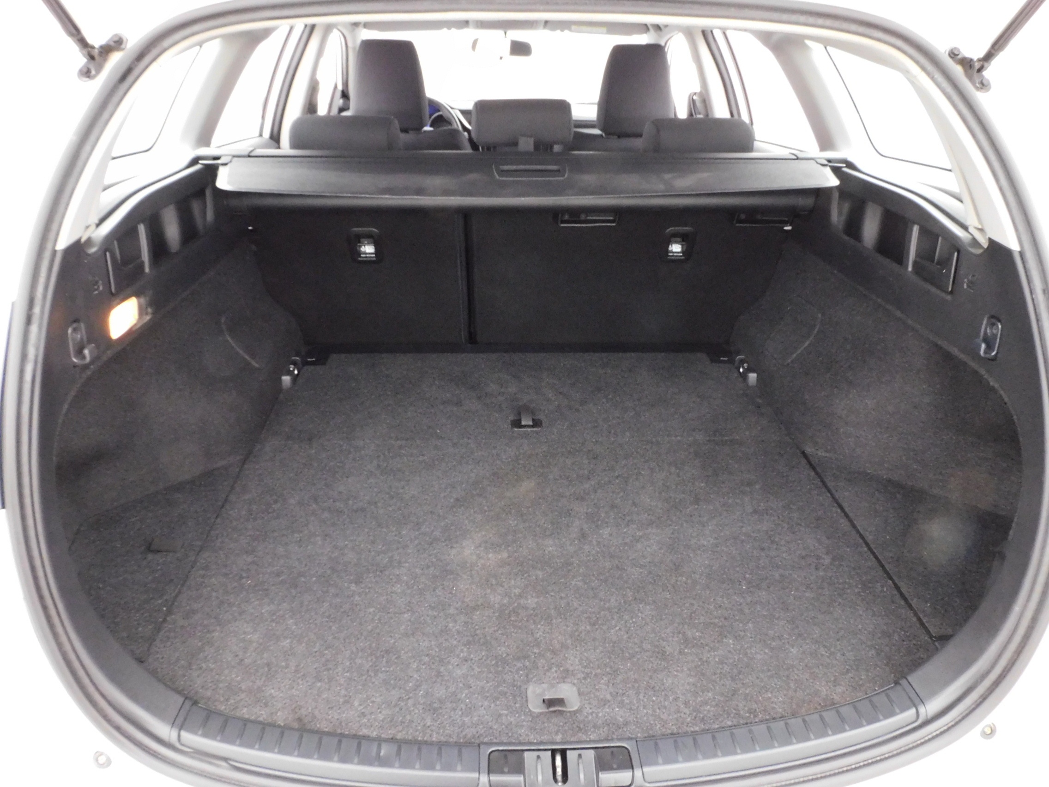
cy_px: 394
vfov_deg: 56.8
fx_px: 727
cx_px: 524
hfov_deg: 71.6
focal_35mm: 24
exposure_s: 1/10
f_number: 3.3
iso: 800
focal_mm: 4.3
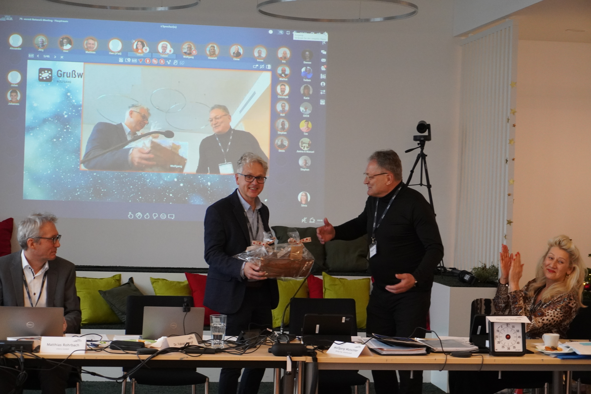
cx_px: 296
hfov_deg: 27.0
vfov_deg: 18.2
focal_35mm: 75
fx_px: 1231
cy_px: 197
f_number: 5.6
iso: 2500
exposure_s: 1/160
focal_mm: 50
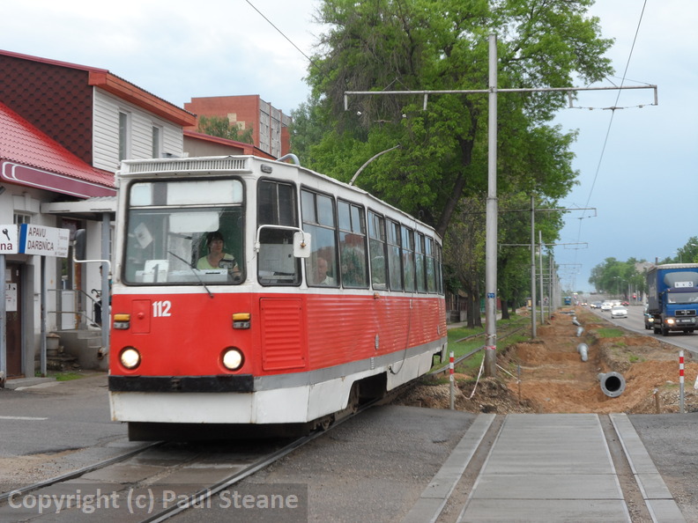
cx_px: 349
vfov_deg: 27.0
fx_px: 1089
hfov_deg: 35.5
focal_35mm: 54
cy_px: 262
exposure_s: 1/90
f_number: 4.1
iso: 80
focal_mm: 9.8
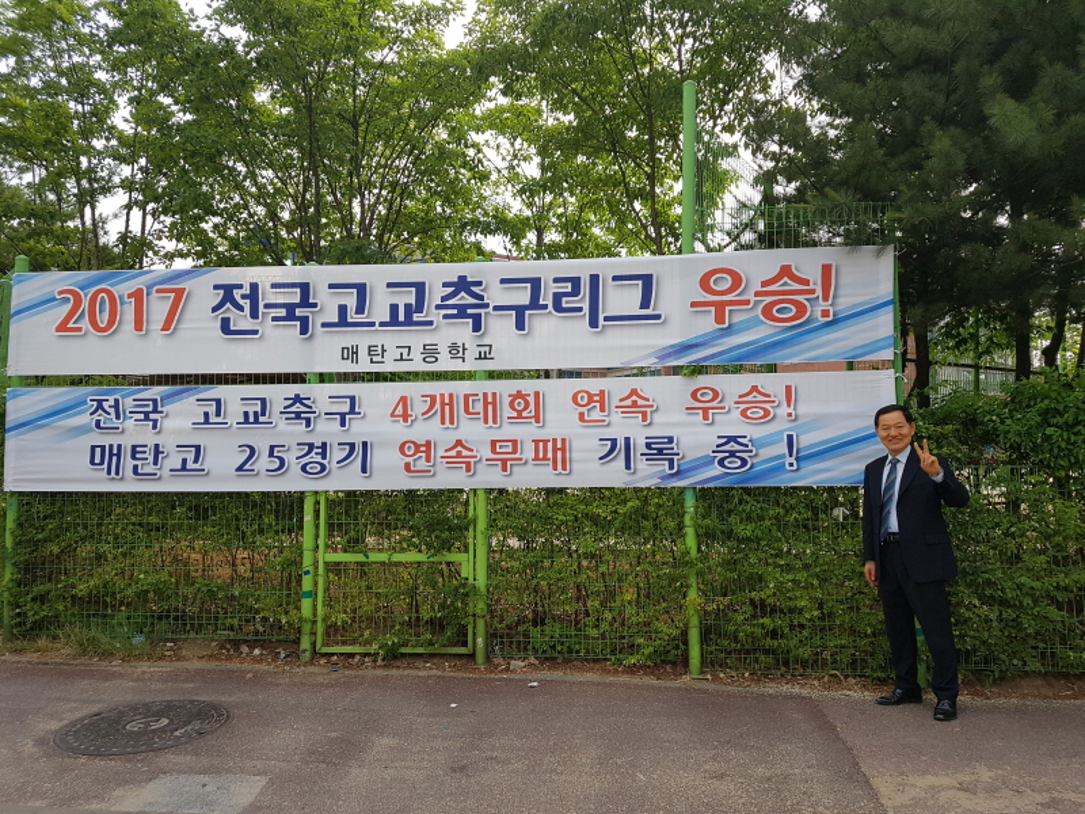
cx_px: 542
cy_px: 407
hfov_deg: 67.3
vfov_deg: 53.1
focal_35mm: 26
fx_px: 815
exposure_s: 1/868
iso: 50
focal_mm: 4.2
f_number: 1.7
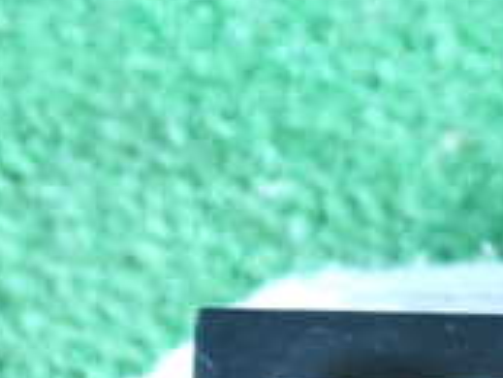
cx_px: 852
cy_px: 561
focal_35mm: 125
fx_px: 1818
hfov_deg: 14.2
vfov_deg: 11.4
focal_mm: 6.37
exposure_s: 1/40
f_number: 2.5
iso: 640
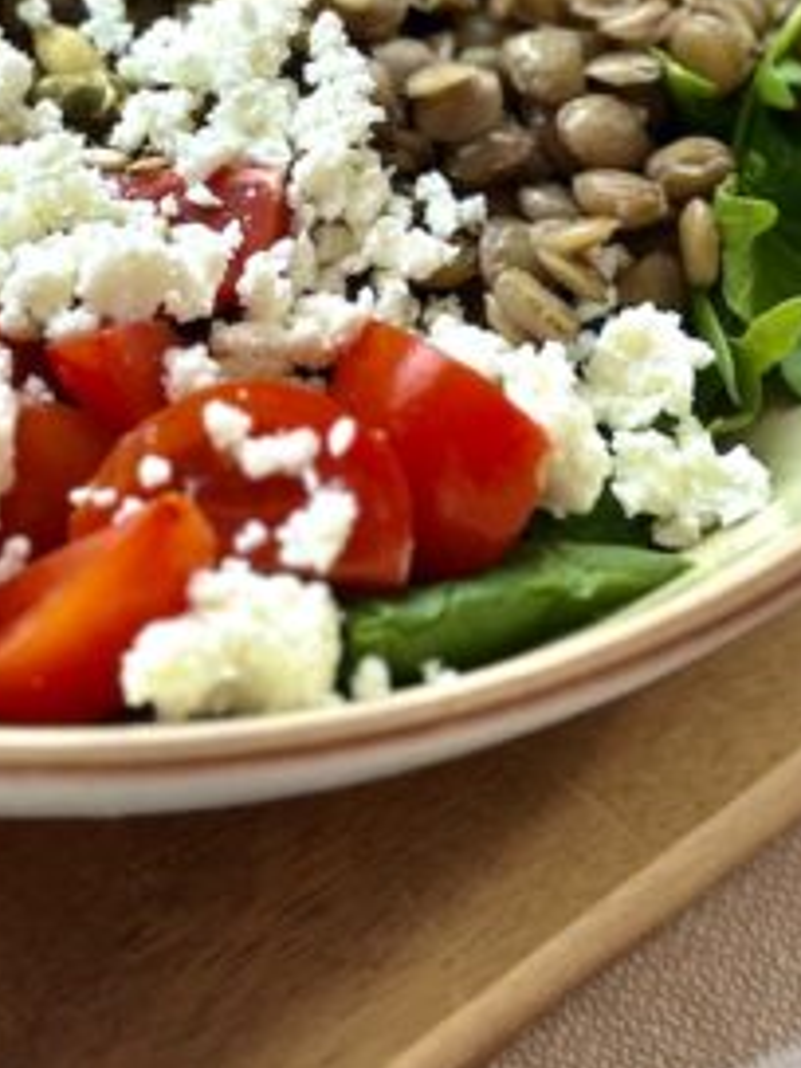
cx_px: 67
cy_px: 94
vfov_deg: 18.2
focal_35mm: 106
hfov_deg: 13.8
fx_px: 3270
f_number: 1.78
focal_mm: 6.86
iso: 125
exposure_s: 1/101
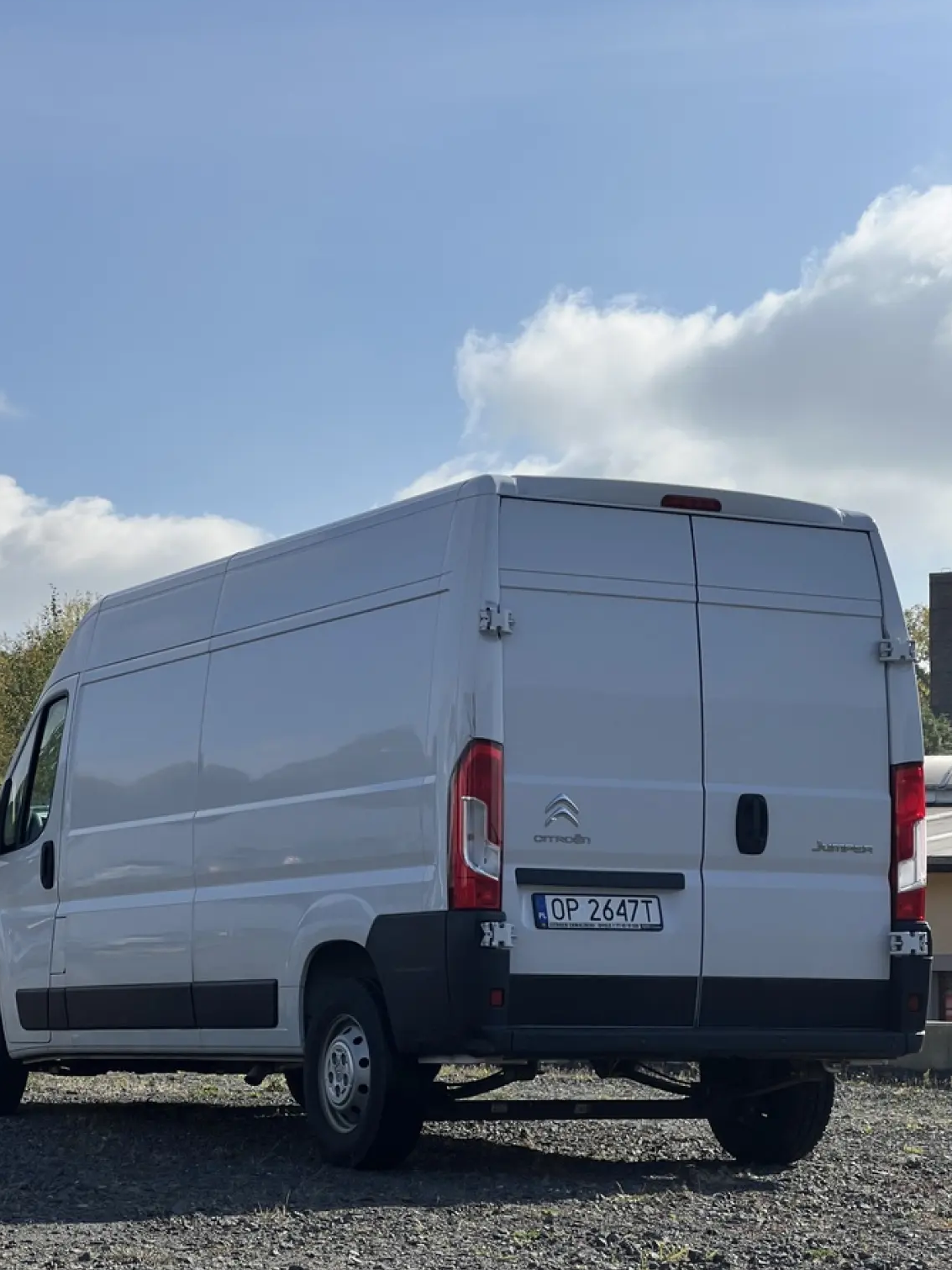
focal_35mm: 87
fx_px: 3191
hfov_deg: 17.0
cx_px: 443
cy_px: 652
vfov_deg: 22.5
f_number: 2.8
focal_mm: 9
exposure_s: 1/1597
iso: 32
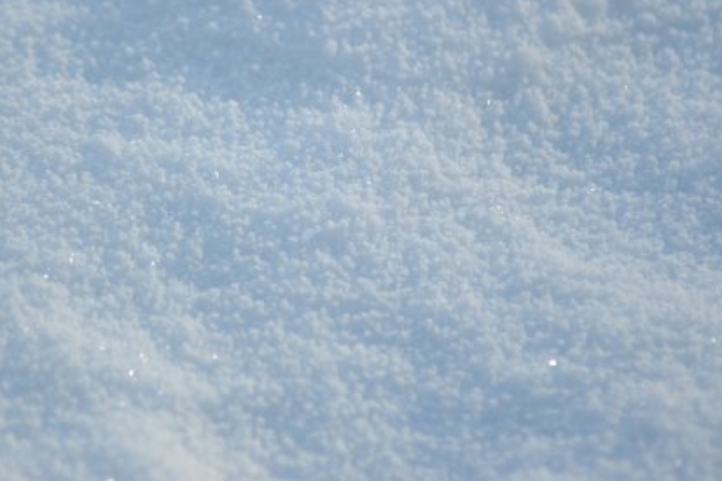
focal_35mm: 667
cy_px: 162
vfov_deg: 2.1
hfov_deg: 3.1
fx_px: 13371
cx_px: 309
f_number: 5.6
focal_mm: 300
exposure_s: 1/500
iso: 320
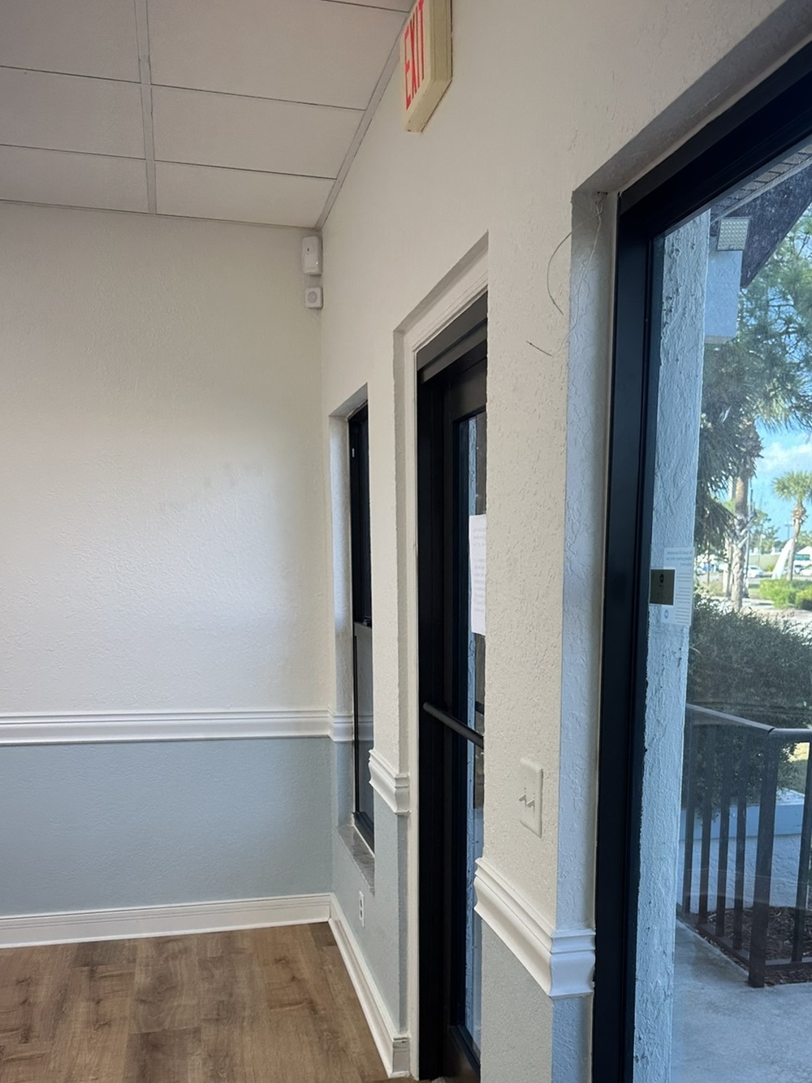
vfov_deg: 49.5
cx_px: 523
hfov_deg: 39.3
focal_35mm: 36
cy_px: 799
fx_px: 1126
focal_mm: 6.86
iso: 80
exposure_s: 1/161
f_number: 1.78
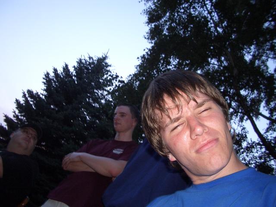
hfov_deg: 52.6
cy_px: 104
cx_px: 138
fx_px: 279
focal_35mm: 35
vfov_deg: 40.7
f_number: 2.6
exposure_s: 1/40
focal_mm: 5.8
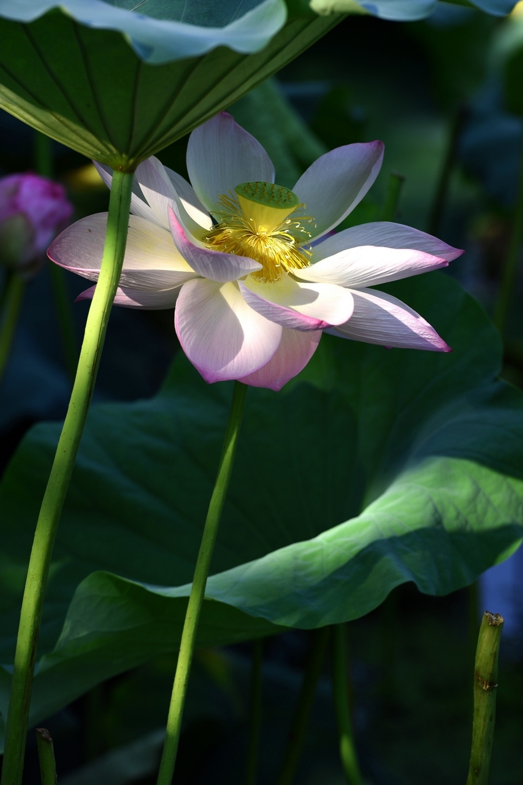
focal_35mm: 200
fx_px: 4359
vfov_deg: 10.3
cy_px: 392
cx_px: 262
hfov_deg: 6.9
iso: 100
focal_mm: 200
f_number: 4.5
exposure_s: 1/250
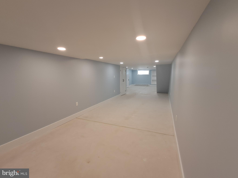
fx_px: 110
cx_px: 119
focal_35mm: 16
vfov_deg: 78.1
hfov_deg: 94.5
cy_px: 89
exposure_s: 1/40
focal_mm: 1.64
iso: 100
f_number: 2.2
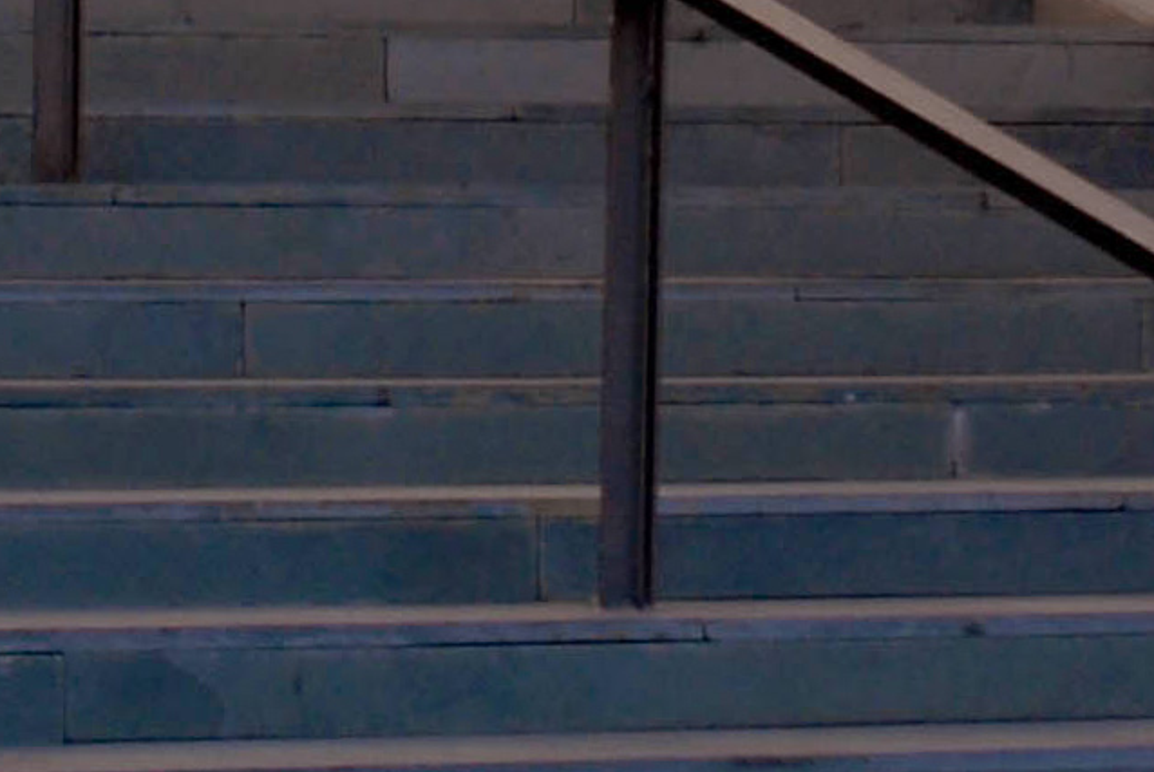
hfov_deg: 8.0
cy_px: -1144
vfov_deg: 5.2
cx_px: 76
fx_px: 8183
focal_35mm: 255
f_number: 4.5
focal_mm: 28
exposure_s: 1/160
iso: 200
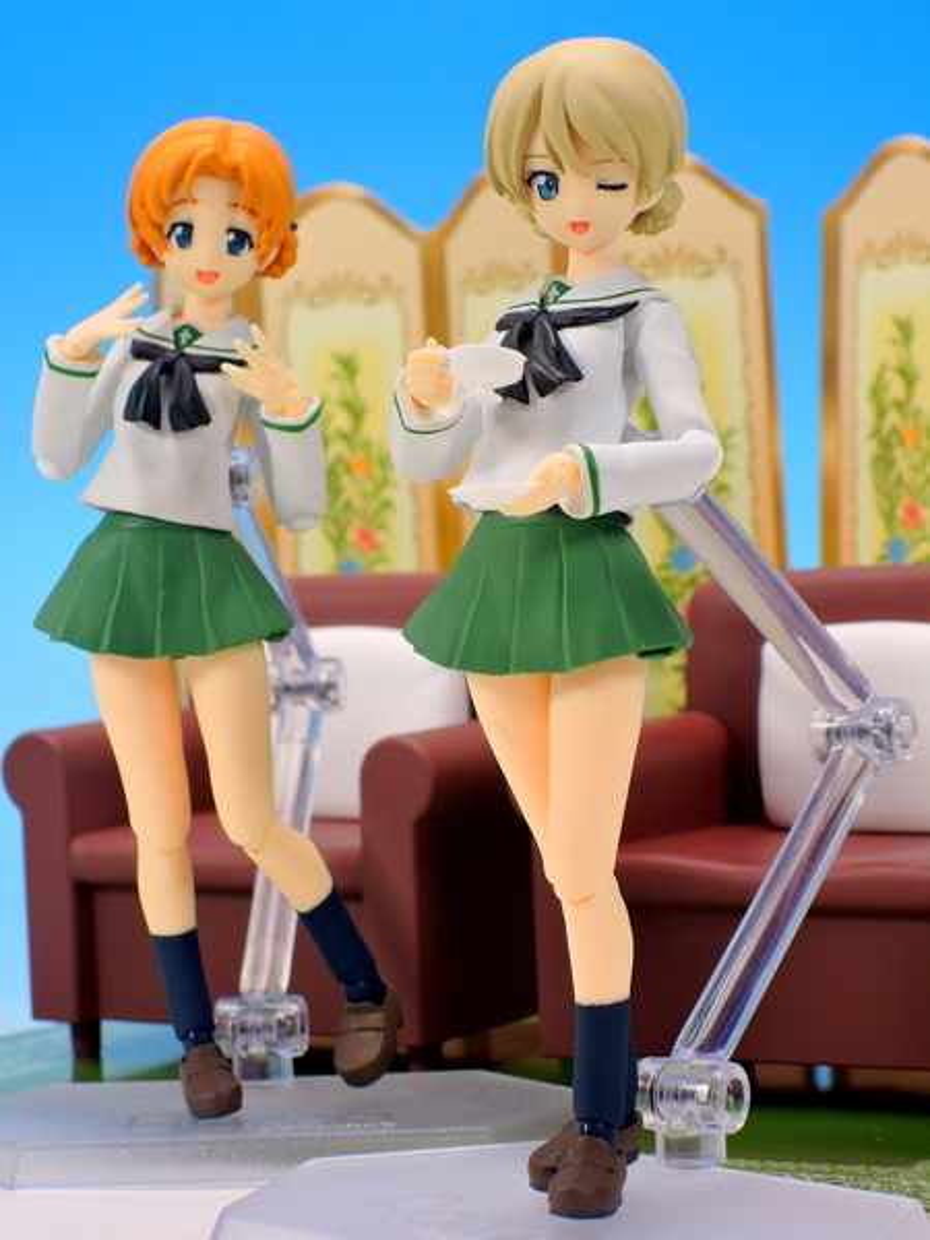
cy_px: 620
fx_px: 4299
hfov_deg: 12.3
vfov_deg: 16.4
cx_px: 465
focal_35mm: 120
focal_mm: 25.5
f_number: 7.1
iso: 80
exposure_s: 1/1.3
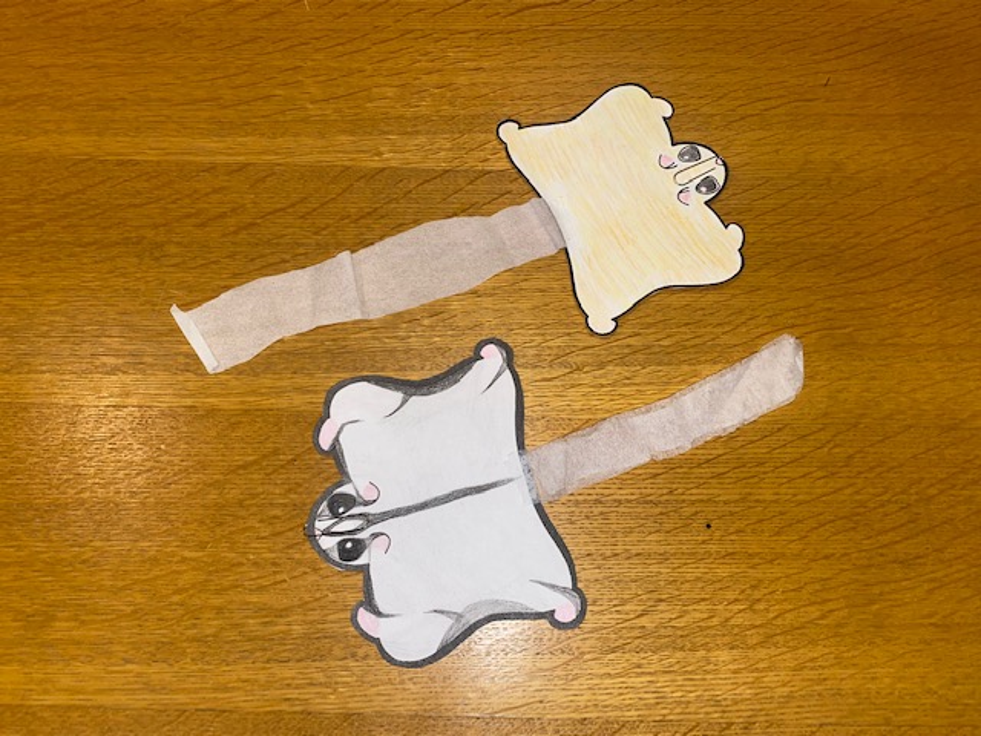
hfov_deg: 67.3
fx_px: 737
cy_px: 368
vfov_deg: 53.1
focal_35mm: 26
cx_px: 490
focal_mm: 4.25
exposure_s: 1/167
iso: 32
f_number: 1.8
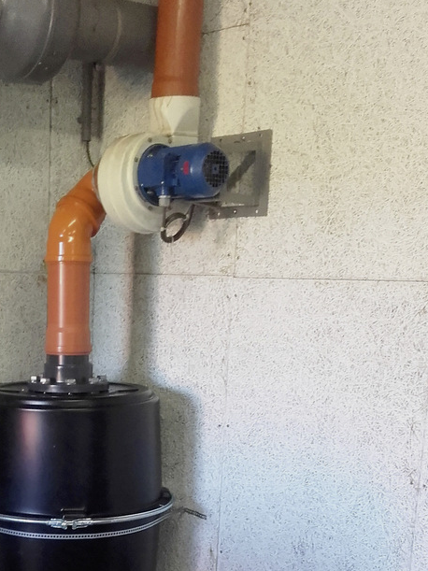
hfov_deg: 24.5
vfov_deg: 31.2
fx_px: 973
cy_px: 511
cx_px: 109
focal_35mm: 59
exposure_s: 1/33
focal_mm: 3.31
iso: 130
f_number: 2.2
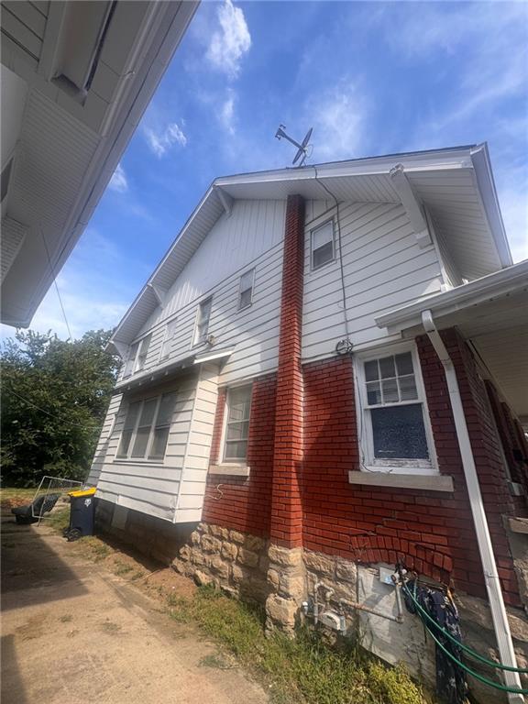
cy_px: 352
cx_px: 264
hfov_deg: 85.7
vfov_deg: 102.1
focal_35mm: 14
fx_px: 285
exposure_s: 1/821
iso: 40
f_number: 2.2
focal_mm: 2.22
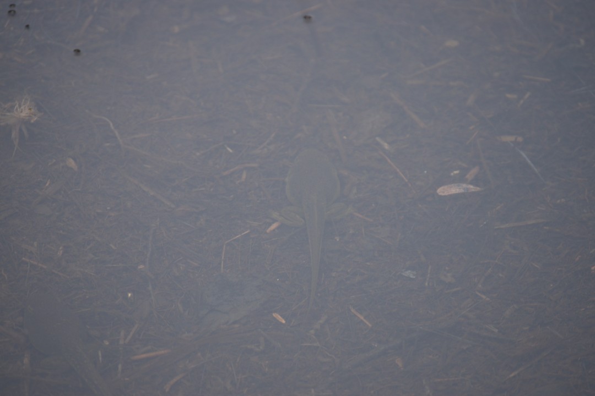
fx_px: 4958
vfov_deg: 4.6
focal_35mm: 300
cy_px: 198
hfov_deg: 6.9
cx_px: 298
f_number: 5.6
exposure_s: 1/320
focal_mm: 200
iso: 200
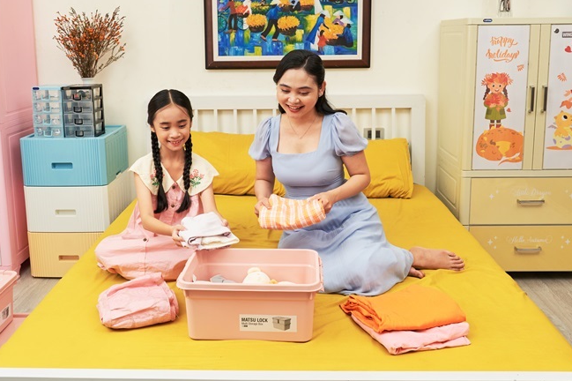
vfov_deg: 35.6
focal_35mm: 37
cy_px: 135
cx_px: 274
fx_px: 588
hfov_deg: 51.9
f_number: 8
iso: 320
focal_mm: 24
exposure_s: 1/60
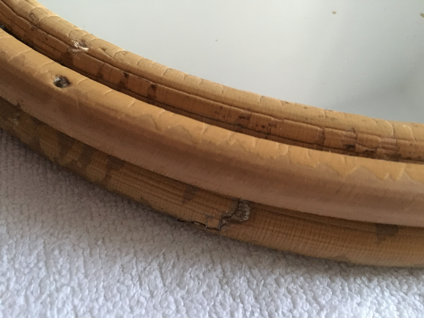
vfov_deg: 48.2
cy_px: 159
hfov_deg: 61.7
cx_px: 212
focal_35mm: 29
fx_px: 355
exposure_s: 1/17
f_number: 2.2
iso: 500
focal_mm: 4.15
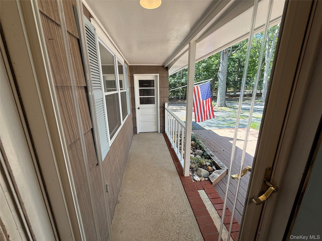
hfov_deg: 102.1
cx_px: 161
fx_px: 130
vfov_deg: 85.7
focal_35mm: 14
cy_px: 120
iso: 50
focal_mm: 2.22
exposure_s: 1/99
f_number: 2.2
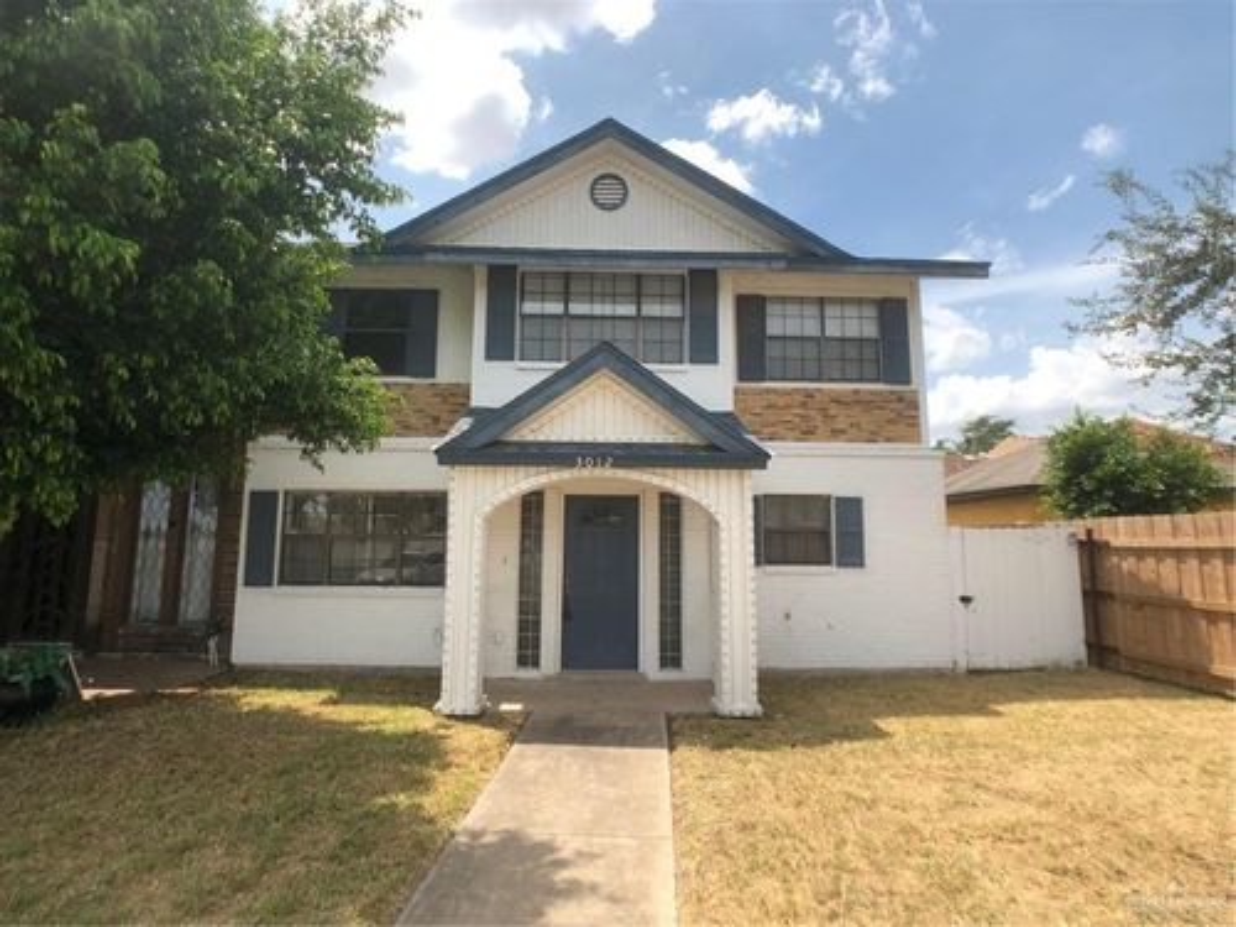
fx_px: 1000
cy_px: 464
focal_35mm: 28
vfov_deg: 49.7
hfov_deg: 63.4
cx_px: 618
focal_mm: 4
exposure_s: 1/1412
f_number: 1.8
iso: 20
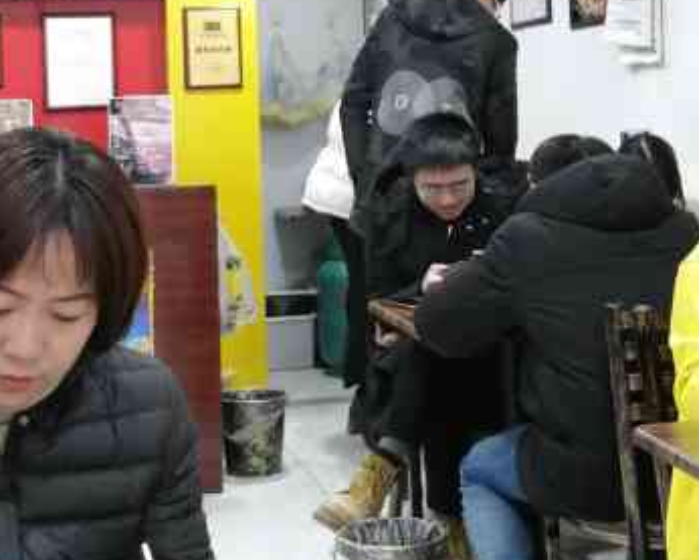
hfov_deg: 26.7
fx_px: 1469
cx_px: 313
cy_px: 72
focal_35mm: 71
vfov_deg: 21.2
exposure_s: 1/33.3
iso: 250
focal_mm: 3.62
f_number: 1.8
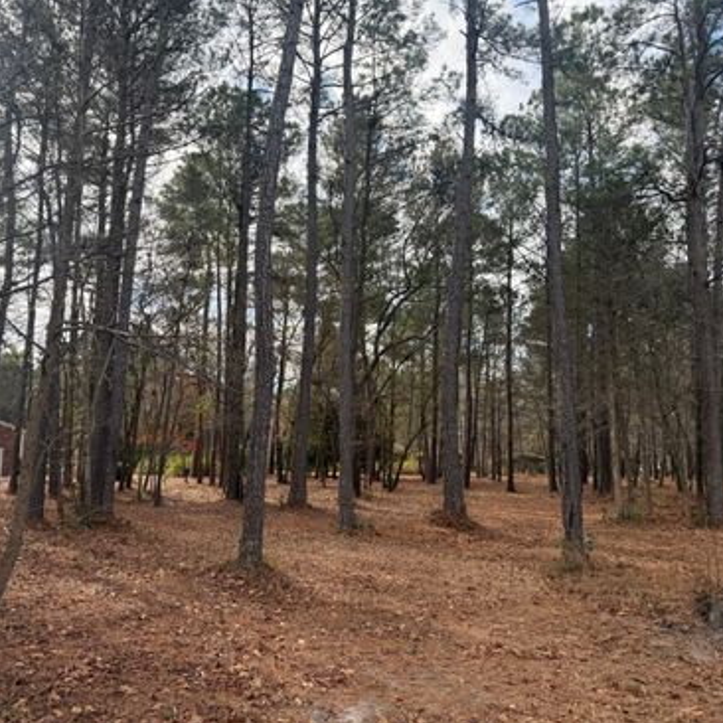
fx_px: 685
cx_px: 332
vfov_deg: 55.6
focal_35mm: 29
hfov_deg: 55.6
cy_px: 362
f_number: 1.78
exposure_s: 1/1493
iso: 100
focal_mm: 6.76
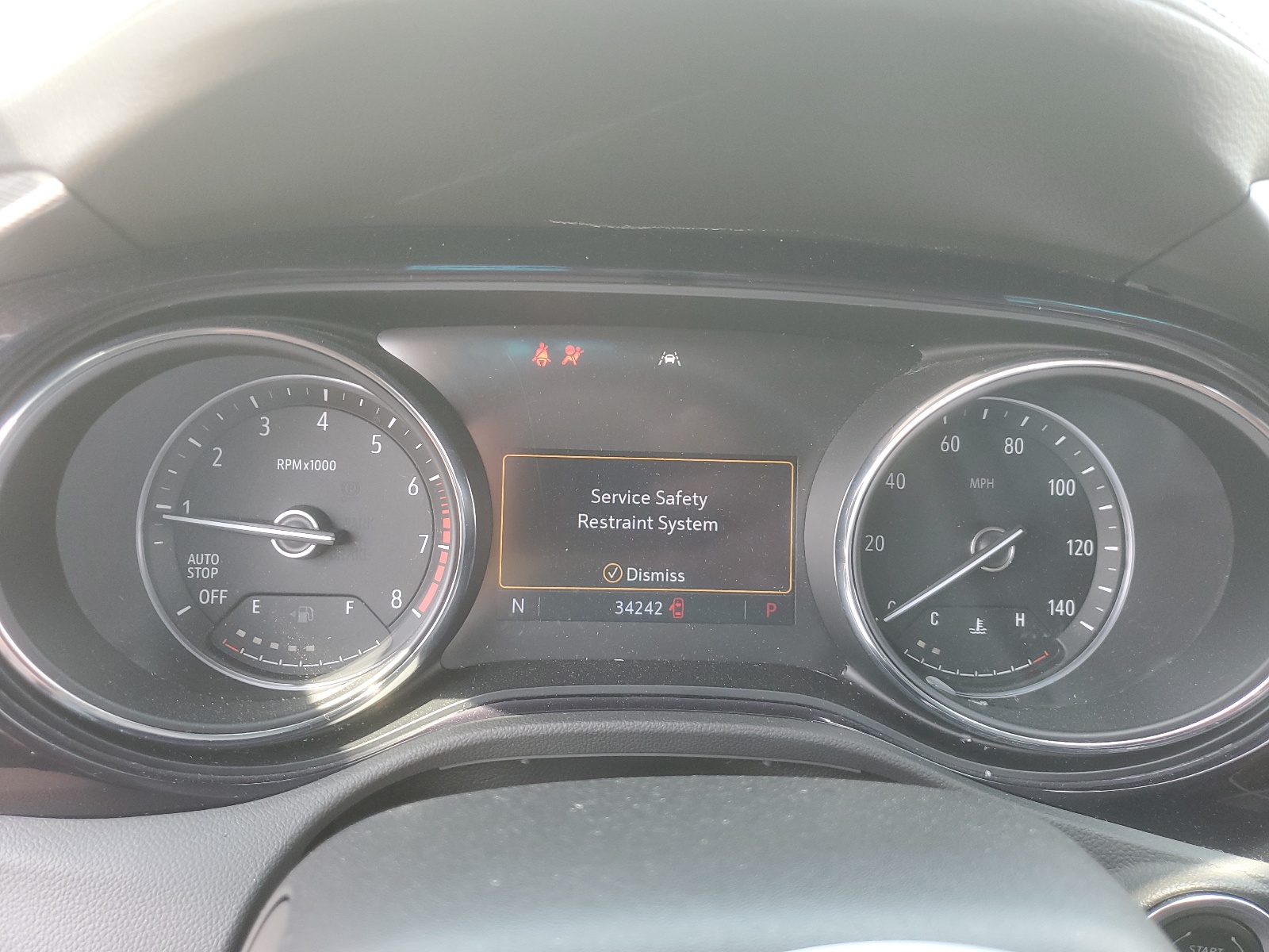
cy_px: 476
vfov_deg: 53.1
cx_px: 634
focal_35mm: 26
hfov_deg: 67.3
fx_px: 953
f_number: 1.5
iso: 64
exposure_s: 1/120
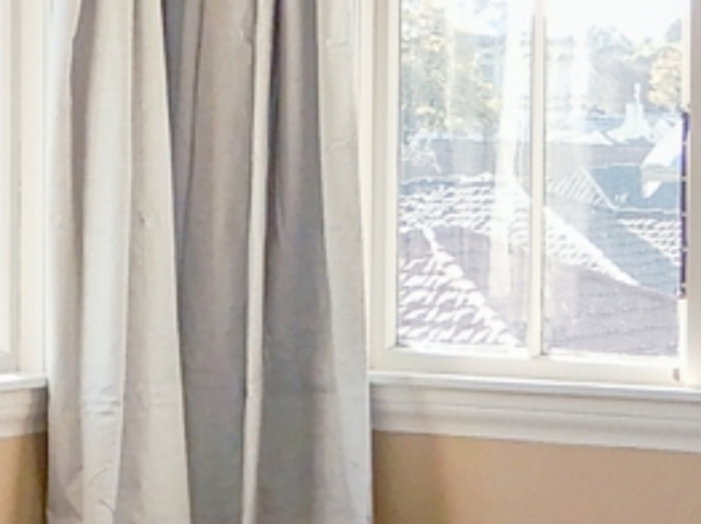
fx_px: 3561
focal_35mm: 176
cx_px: -257
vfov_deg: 8.4
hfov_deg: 10.9
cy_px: 222
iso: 80
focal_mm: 4.3
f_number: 3.4
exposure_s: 1/125
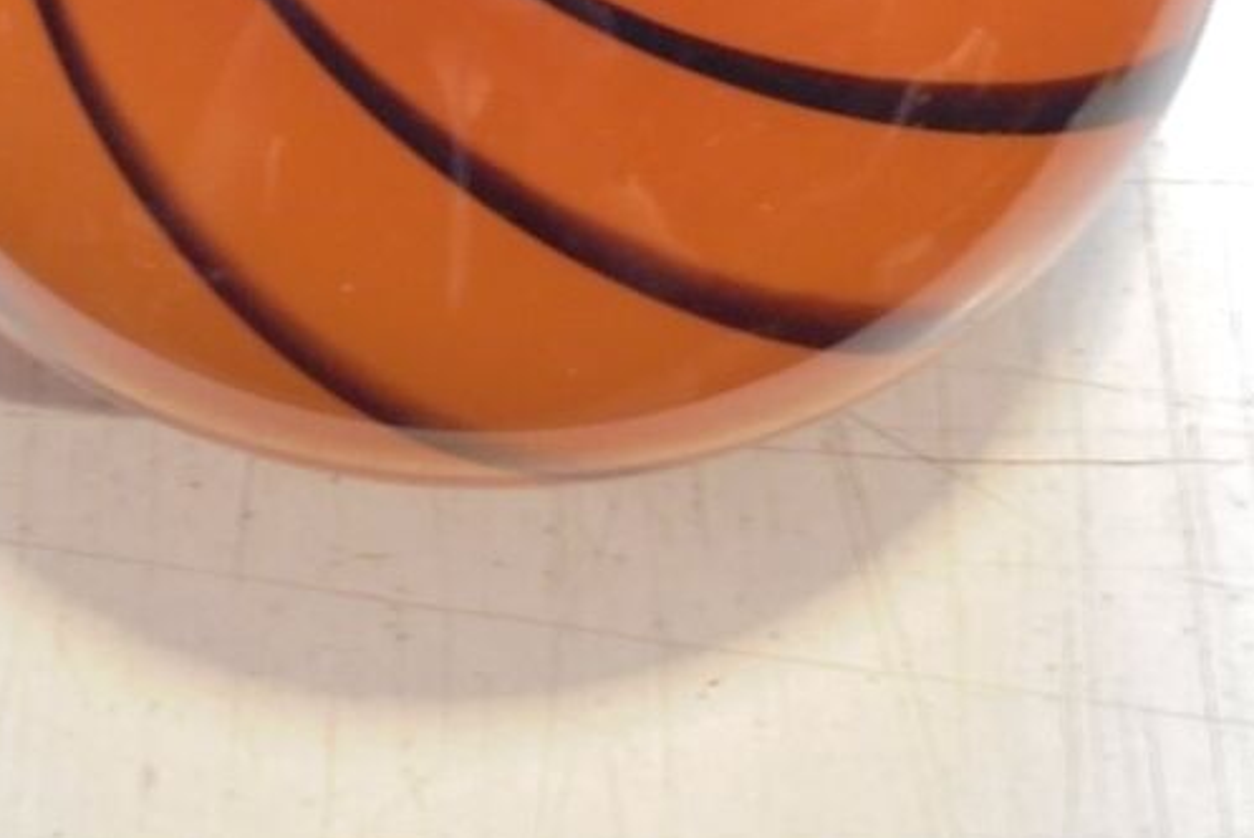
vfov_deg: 19.6
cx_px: 460
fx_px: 2231
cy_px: -252
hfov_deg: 31.2
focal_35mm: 64
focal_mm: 6.1
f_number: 4
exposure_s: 1/8
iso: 400
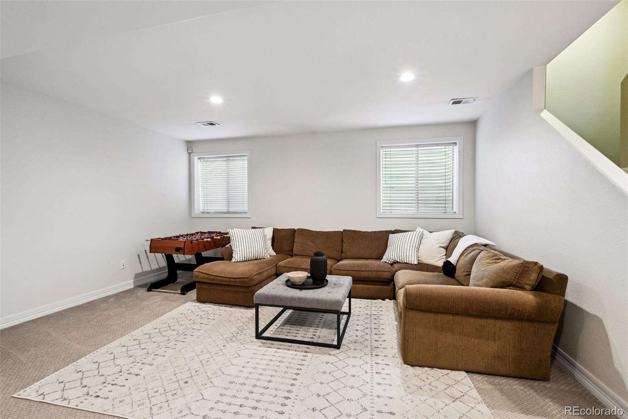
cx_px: 314
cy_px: 210
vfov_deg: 73.7
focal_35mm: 16
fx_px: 279
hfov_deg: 96.7
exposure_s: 1/2.5
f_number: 11
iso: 400
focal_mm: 16
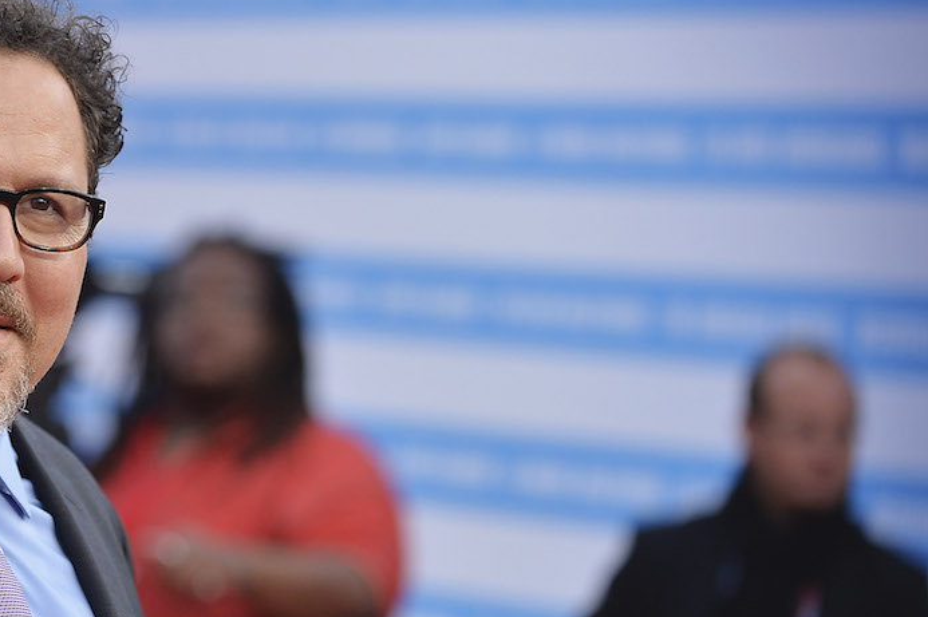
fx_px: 5177
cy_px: 393
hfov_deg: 10.2
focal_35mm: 201
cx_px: 126
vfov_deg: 6.8
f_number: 2.8
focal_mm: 116
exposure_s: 1/500
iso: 500
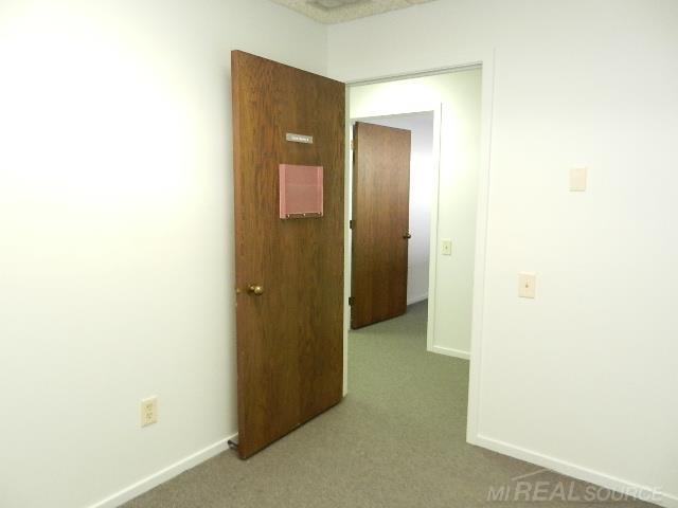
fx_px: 490
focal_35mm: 25
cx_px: 339
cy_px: 254
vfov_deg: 54.9
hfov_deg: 69.4
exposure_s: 1/13
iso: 400
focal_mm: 4.5
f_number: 3.5
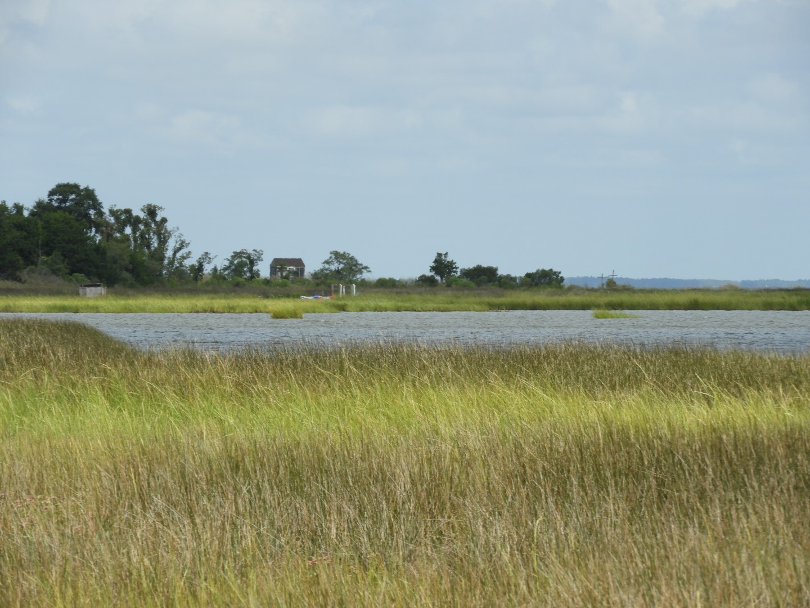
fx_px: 7722
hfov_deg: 6.0
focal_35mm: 330
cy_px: 304
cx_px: 405
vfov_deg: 4.5
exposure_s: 1/640
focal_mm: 59.1
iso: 100
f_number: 5.5
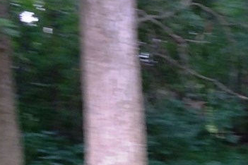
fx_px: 606
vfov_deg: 14.8
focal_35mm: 88
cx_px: 354
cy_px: 215
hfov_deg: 20.4
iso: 64
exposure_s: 1/30
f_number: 1.9
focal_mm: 2.47
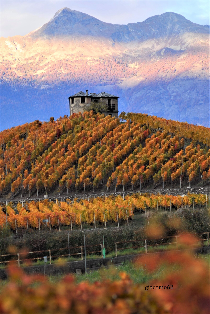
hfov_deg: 4.6
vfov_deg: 6.9
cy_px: 157
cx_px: 105
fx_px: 2617
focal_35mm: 300
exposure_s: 1/250
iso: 100
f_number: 4
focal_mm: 200
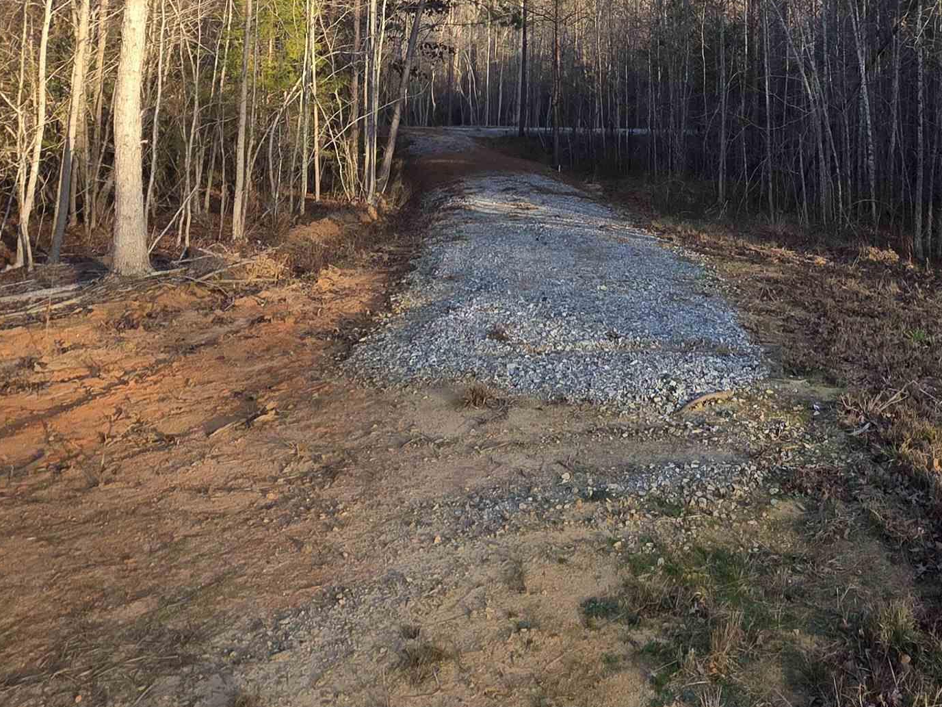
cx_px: 727
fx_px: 789
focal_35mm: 29
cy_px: 16
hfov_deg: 57.9
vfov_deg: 42.4
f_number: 1.9
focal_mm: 2.2
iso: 64
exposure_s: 1/719
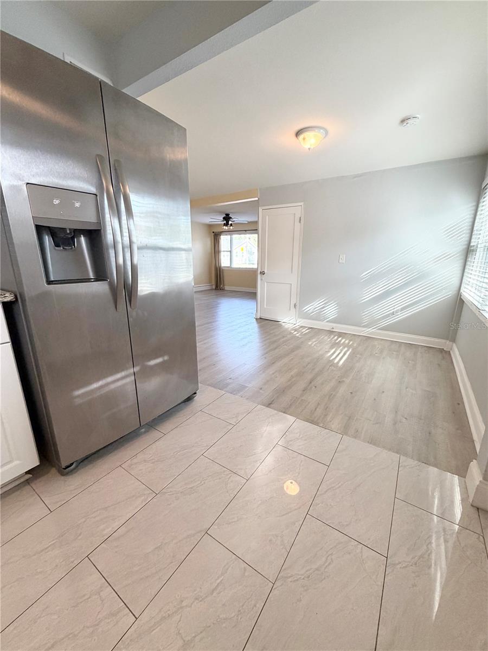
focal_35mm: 14
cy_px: 326
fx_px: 263
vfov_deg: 102.1
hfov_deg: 85.7
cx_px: 244
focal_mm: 2.22
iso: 200
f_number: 2.2
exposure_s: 1/120
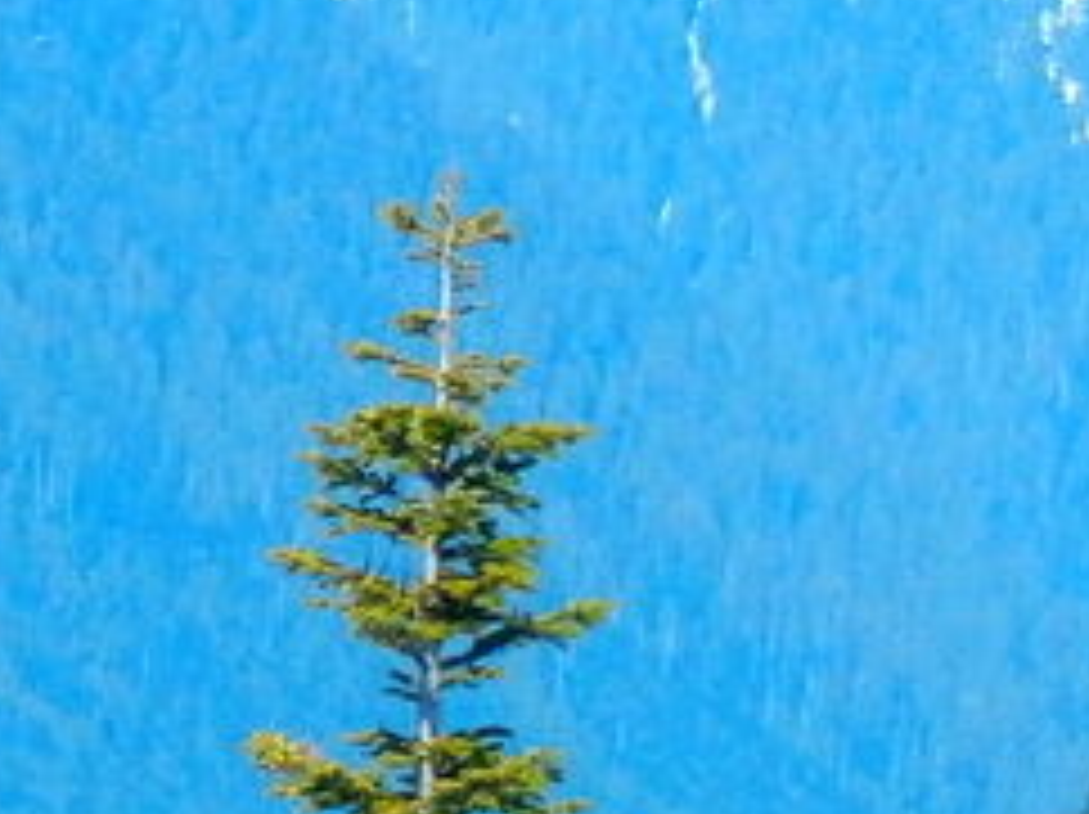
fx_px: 16657
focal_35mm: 530
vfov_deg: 2.8
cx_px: -1584
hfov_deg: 3.7
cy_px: 1277
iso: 100
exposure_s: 1/400
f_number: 4.7
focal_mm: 15.79
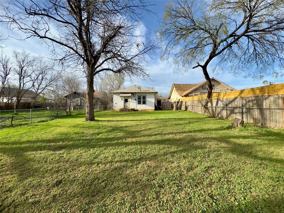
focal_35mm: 14
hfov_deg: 102.1
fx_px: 115
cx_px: 142
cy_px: 106
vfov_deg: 85.7
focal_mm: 2.22
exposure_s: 1/1277
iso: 40
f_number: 2.2
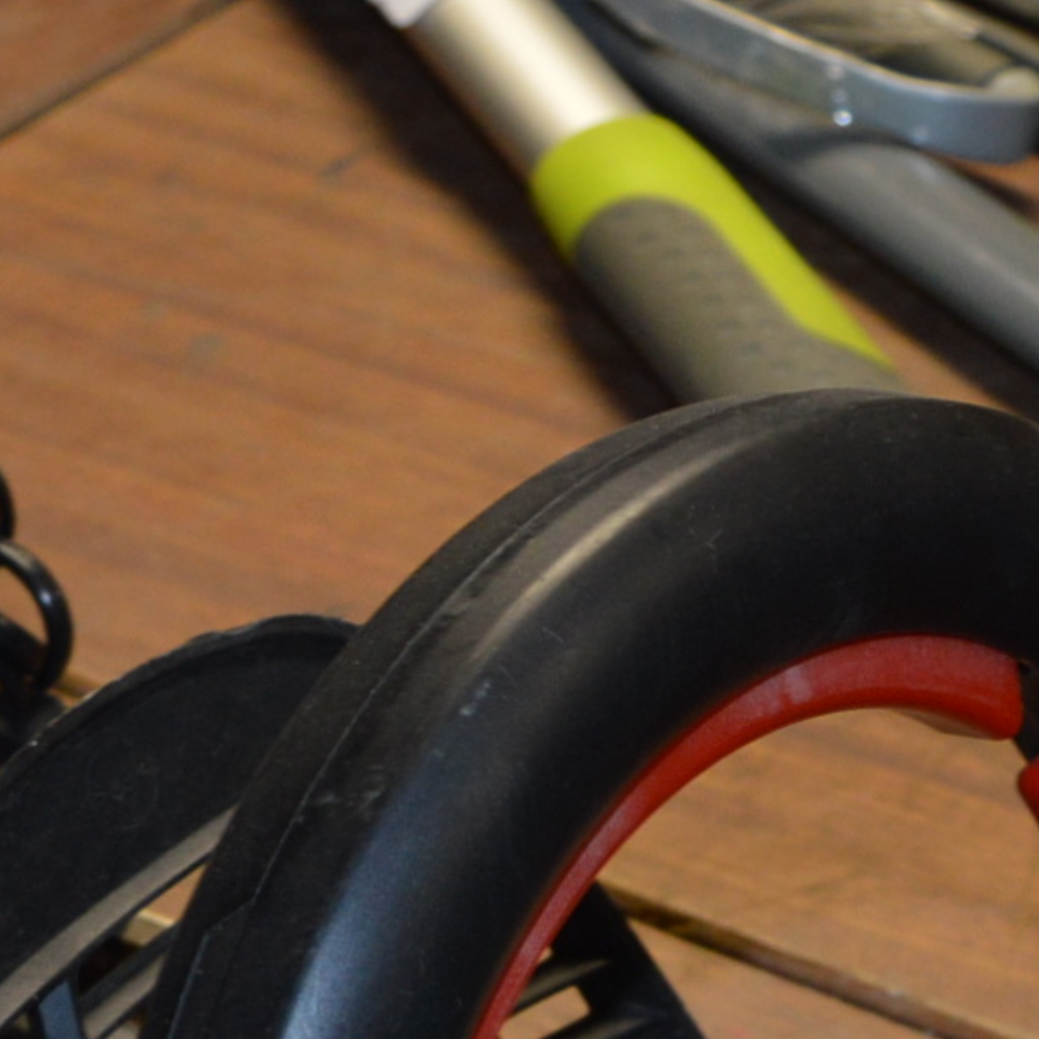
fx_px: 3871
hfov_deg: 15.3
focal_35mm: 114
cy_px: 1492
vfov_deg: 14.4
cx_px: 711
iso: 640
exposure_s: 1/60
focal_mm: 18
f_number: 3.5
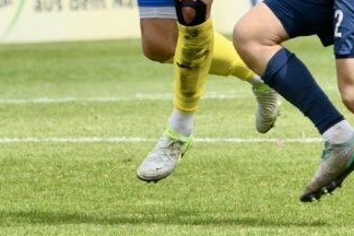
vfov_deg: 1.4
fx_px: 9626
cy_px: -123
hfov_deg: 2.1
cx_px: 425
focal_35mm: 979
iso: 1250
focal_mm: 310
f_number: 9
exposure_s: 1/2000
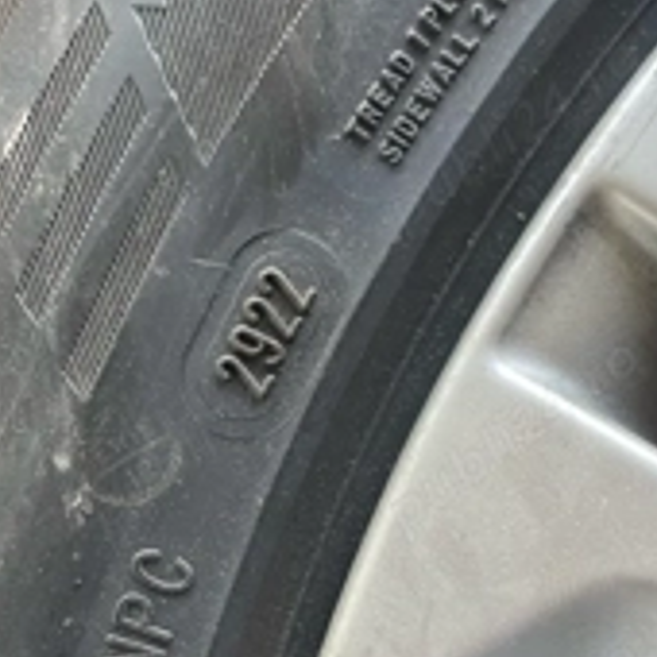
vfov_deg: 31.1
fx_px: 1160
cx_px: 290
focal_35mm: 54
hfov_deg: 31.6
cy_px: 483
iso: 160
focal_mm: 4.2
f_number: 1.6
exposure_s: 1/60
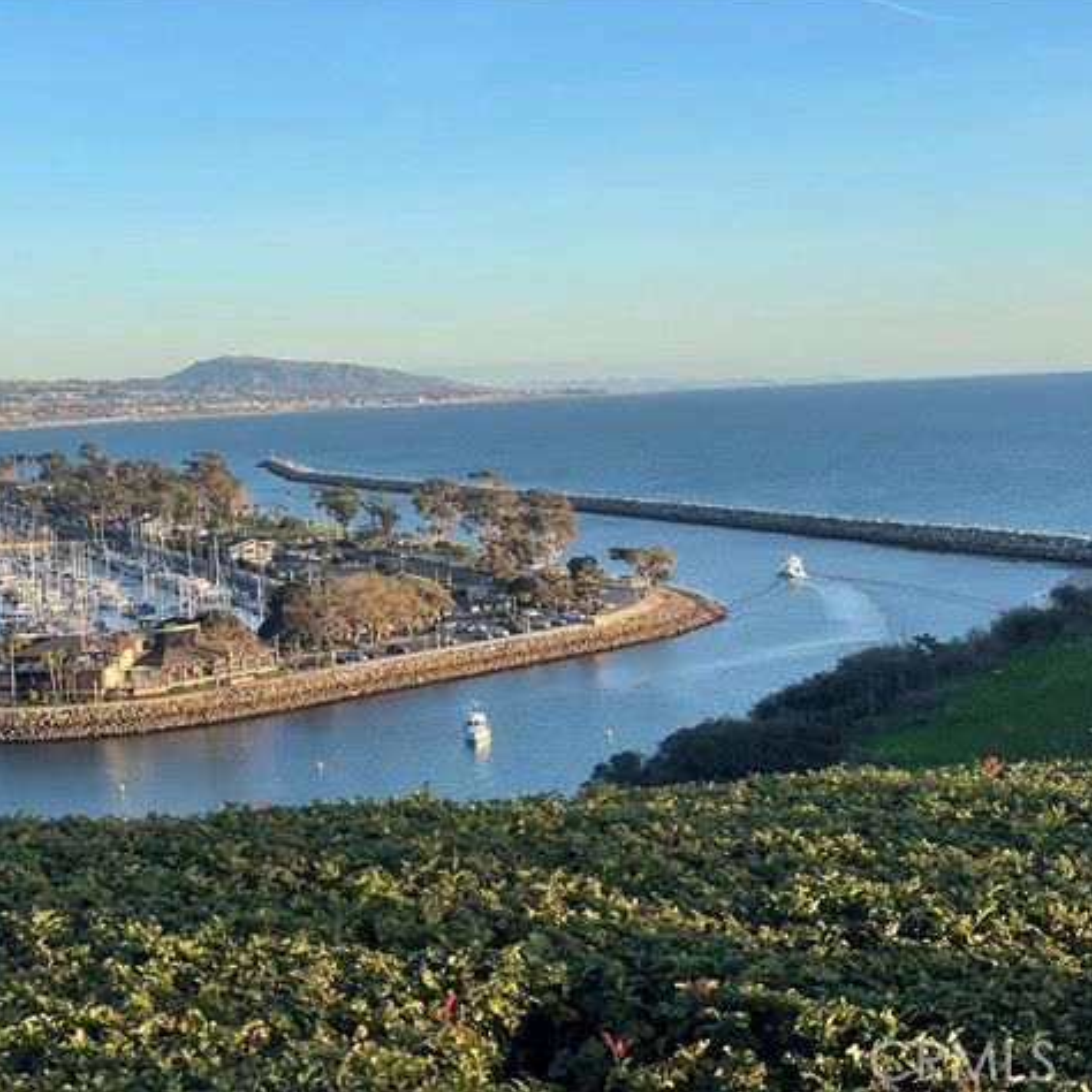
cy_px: 541
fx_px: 2213
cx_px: 456
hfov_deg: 27.7
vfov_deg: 27.7
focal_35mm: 62
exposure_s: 1/600
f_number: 2
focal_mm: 6
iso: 25
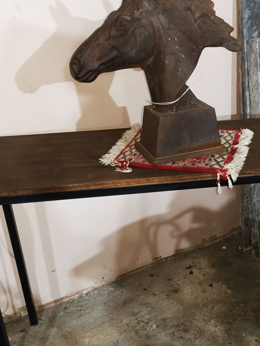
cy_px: 217
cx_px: 174
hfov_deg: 30.6
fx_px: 471
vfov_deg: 40.1
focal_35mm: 47
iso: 320
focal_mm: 5.58
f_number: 1.8
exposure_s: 1/33.3
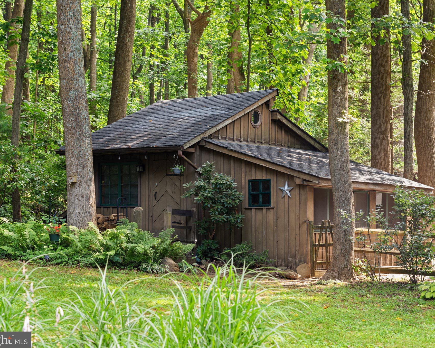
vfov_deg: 20.2
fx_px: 978
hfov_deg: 25.1
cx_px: 237
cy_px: 175
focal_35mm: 76
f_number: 6.3
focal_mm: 67
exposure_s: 1/50
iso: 400
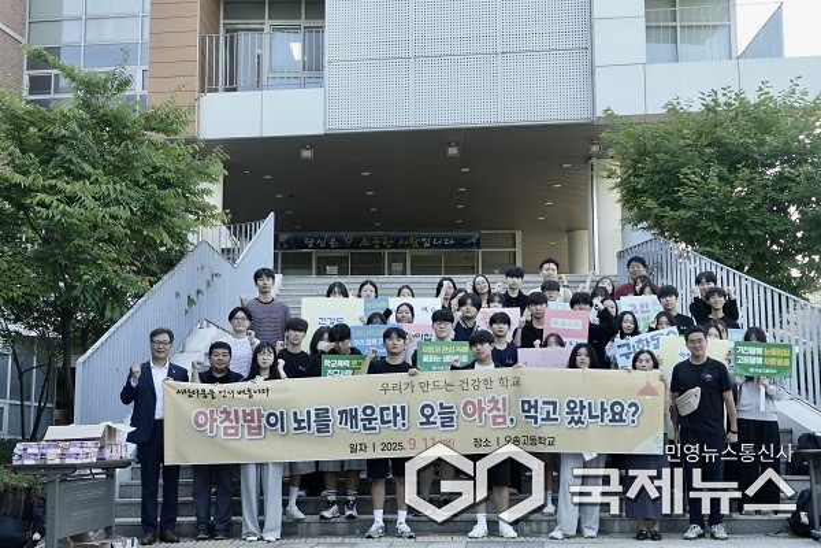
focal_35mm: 42
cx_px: 410
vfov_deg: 31.9
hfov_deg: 46.4
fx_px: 958
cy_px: 274
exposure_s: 1/200
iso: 400
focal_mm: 28
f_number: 5.6
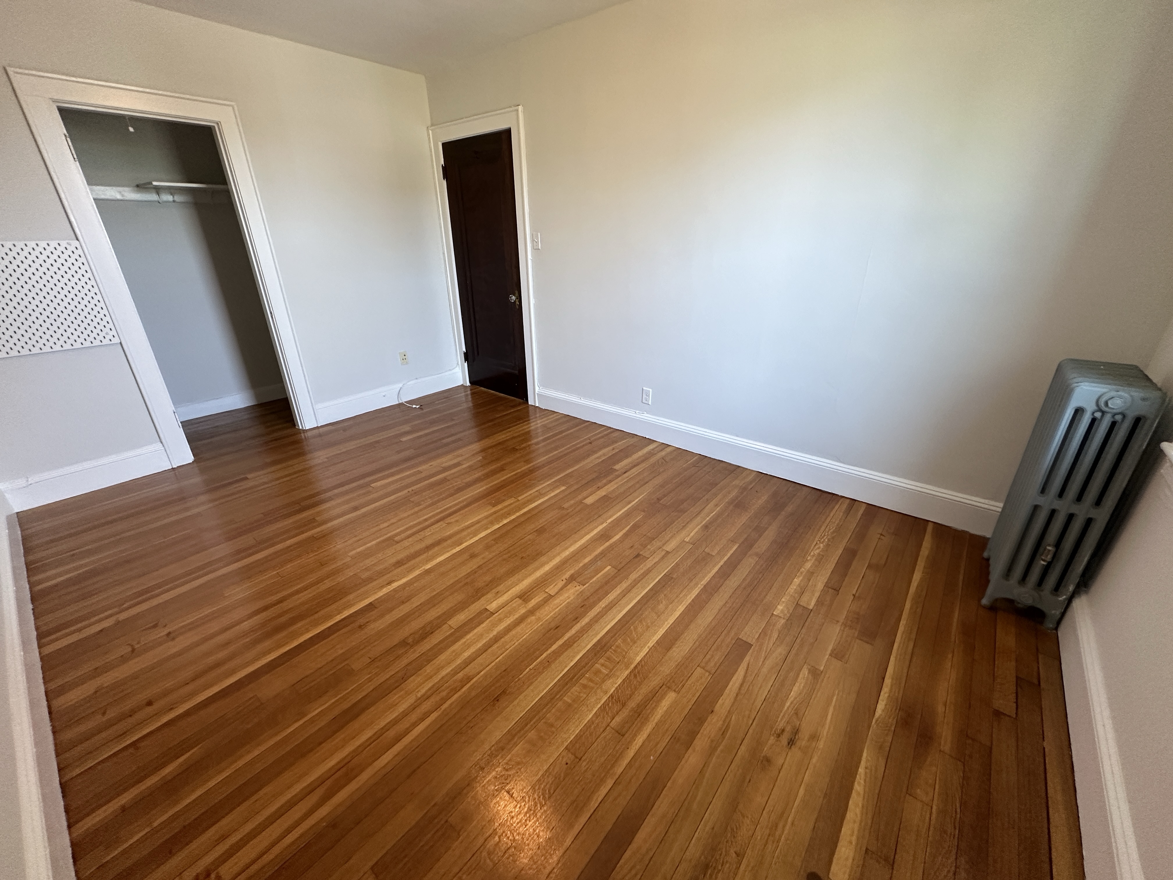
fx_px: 474
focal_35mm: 14
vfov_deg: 85.7
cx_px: 586
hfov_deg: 102.1
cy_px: 440
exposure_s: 1/63
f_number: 2.2
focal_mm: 2.22
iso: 200
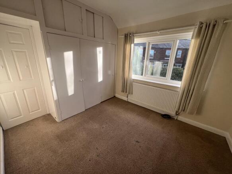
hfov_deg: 106.2
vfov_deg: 89.9
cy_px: 87
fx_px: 87
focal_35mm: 13
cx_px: 116
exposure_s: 1/114
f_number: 1.8
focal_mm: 1.57
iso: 32
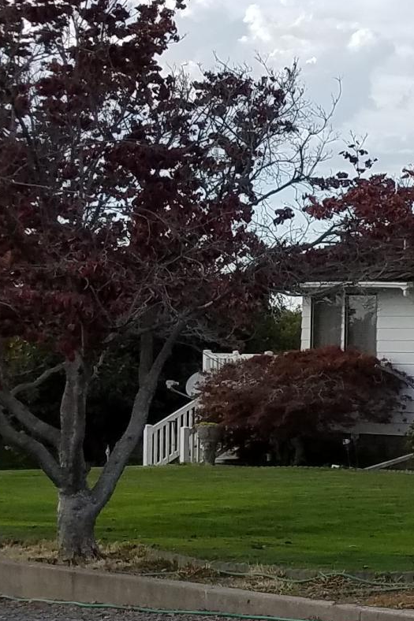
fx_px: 1777
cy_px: 340
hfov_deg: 10.7
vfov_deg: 19.8
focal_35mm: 103
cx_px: 1097
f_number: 1.7
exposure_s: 1/1800
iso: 50
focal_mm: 4.2
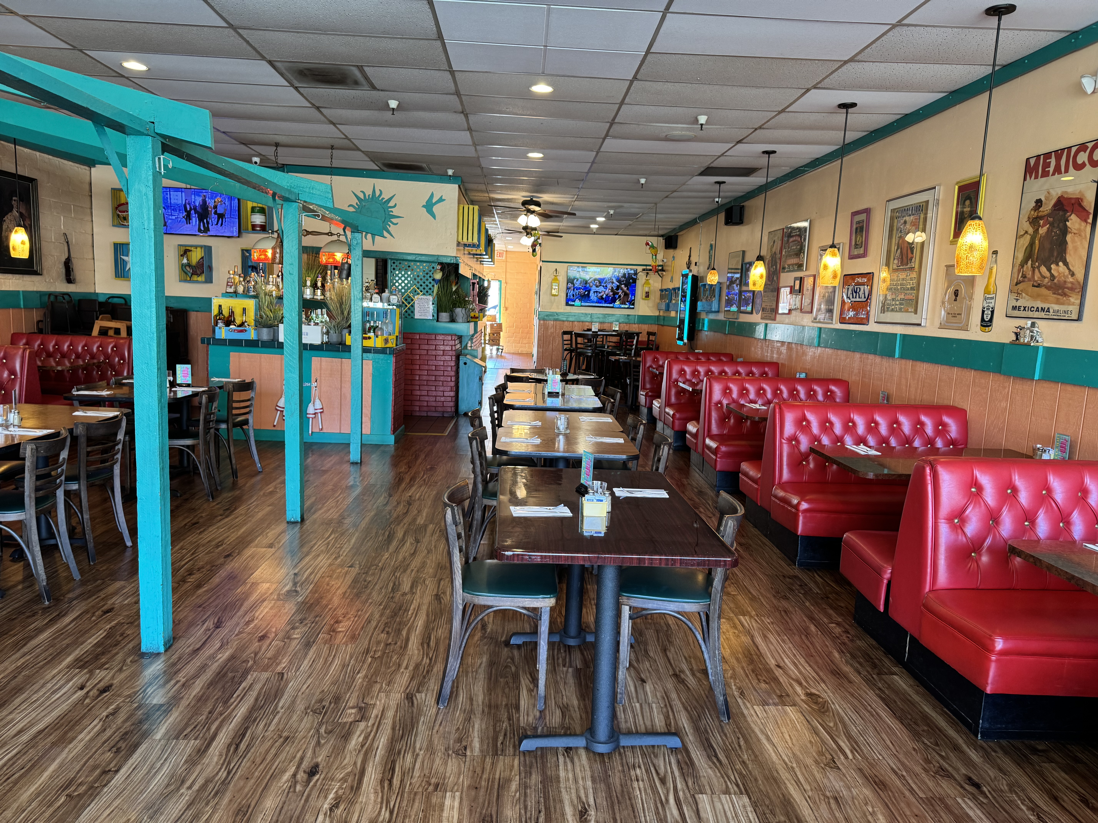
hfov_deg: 71.6
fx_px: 761
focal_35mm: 24
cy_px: 412
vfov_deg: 56.8
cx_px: 549
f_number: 1.78
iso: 200
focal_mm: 6.76
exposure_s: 1/60
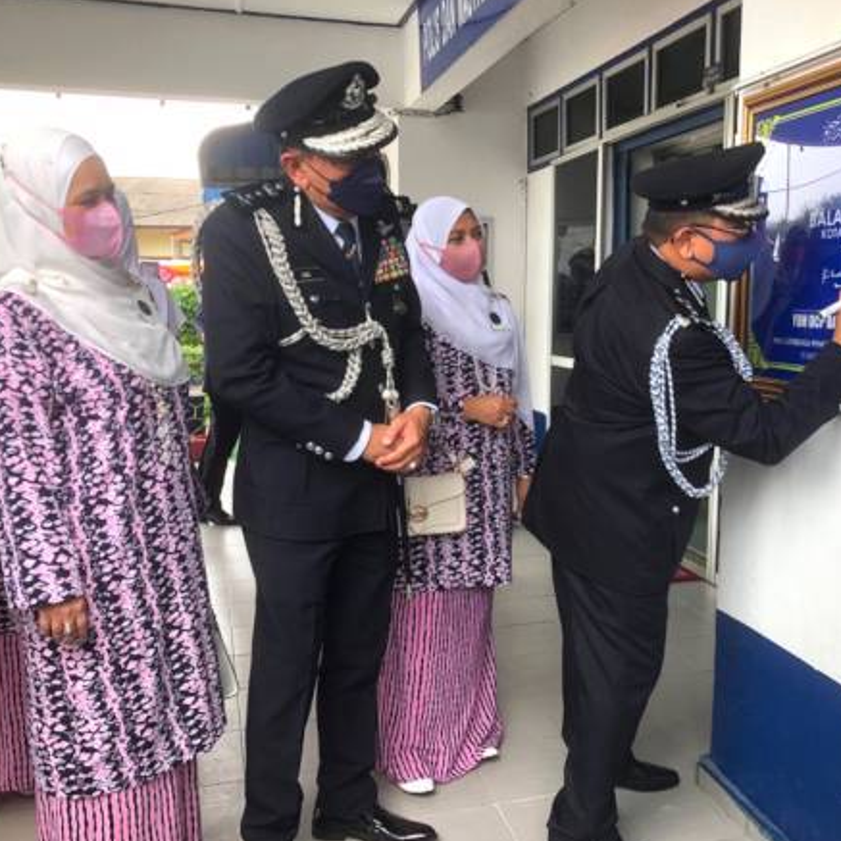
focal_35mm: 34
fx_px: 935
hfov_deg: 48.3
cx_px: 489
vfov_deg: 48.4
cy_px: 425
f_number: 1.8
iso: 32
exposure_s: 1/120
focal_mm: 4
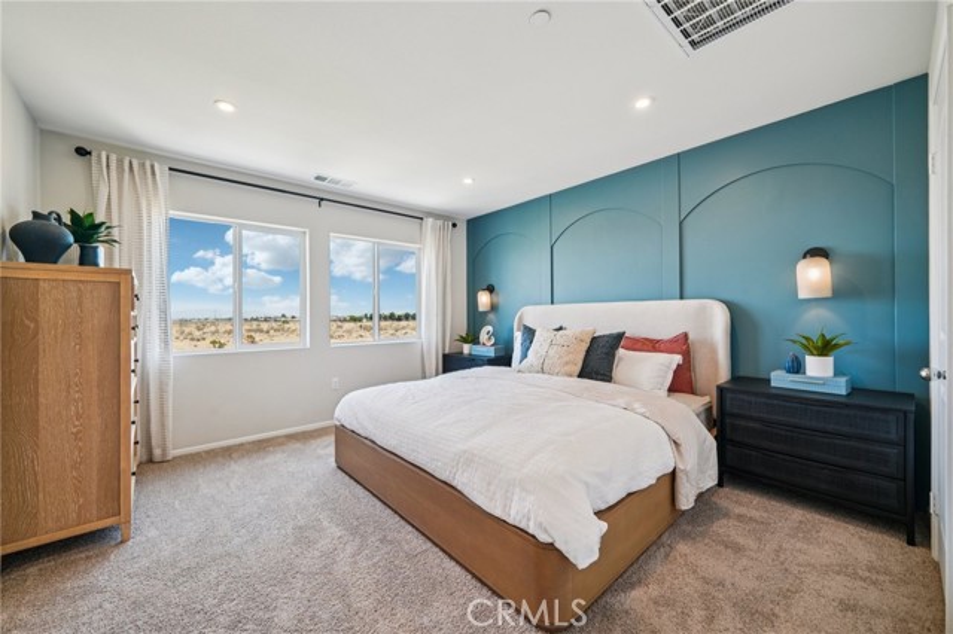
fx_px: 344
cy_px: 317
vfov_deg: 85.4
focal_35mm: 13
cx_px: 476
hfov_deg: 108.4
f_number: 8
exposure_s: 1/30
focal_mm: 13
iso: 320
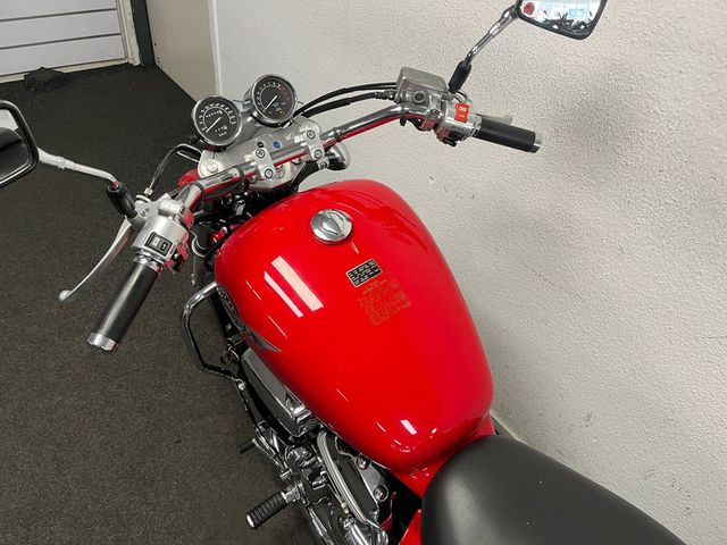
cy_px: 272
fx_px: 546
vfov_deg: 53.1
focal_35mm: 26
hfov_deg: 67.3
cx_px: 364
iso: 80
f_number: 1.6
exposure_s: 1/50
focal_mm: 5.1
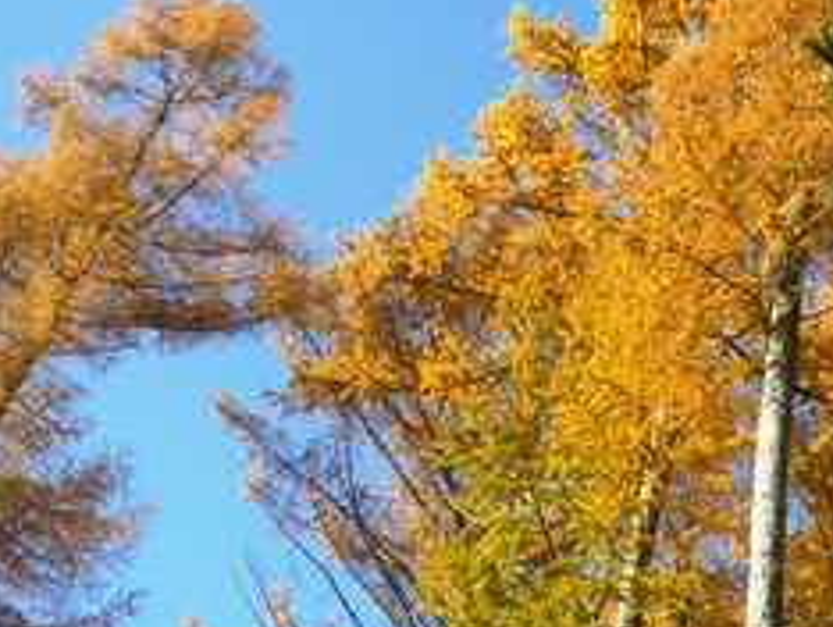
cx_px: 676
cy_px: 346
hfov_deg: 22.4
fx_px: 2072
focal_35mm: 86
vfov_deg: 17.2
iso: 80
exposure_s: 1/200
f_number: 4.1
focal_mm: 7.3
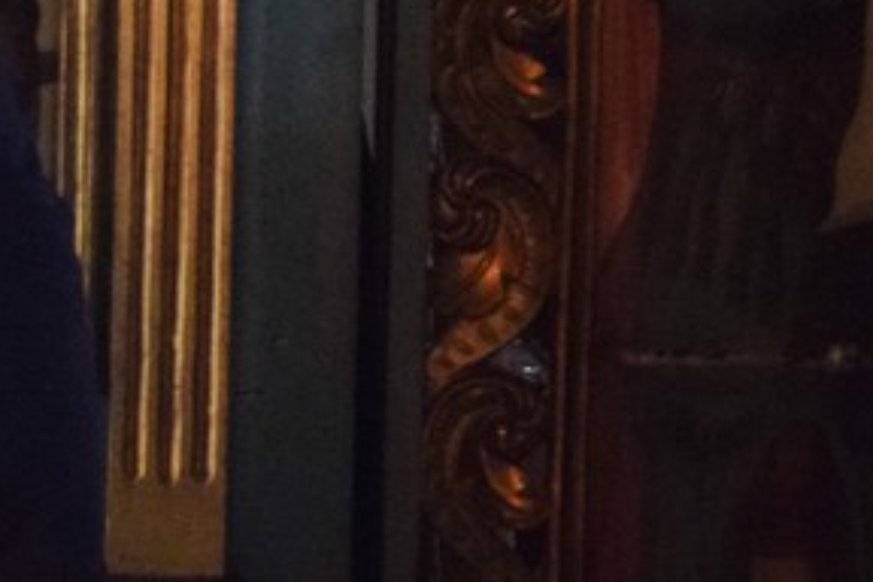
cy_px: -268
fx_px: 5068
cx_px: 741
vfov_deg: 6.5
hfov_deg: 9.8
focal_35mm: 209
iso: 1250
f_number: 4
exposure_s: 1/160
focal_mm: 28
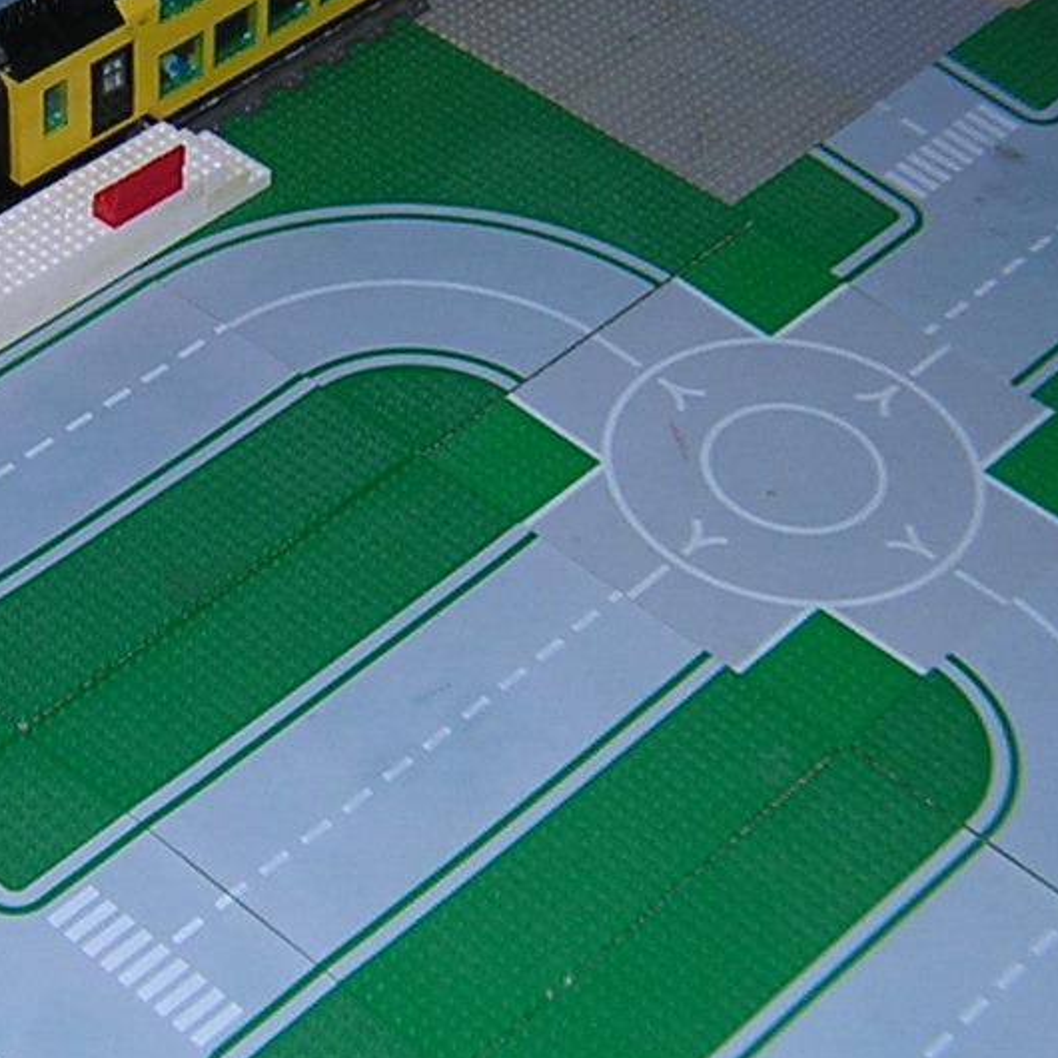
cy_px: 379
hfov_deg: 18.1
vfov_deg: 18.1
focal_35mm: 96
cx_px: 405
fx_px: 3320
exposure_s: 1/60.1
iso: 100
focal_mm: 4.7
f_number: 2.6
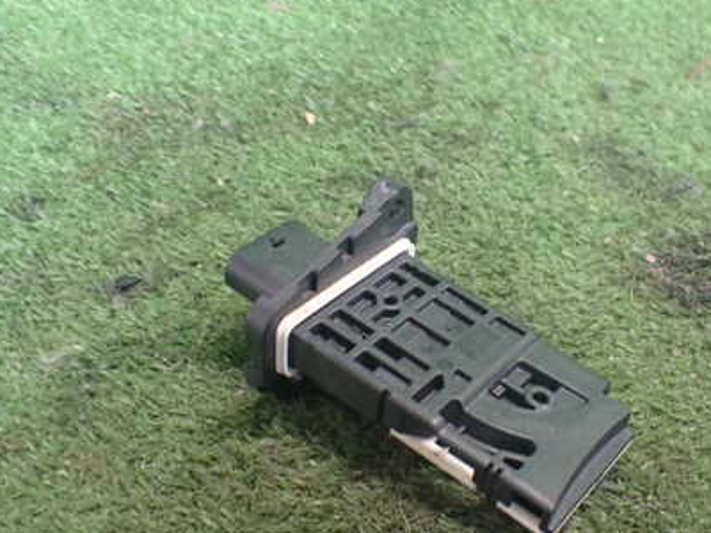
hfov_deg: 41.8
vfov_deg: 32.1
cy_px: 316
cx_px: 441
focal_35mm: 45
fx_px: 924
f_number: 2.3
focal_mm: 5.4
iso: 800
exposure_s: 1/40
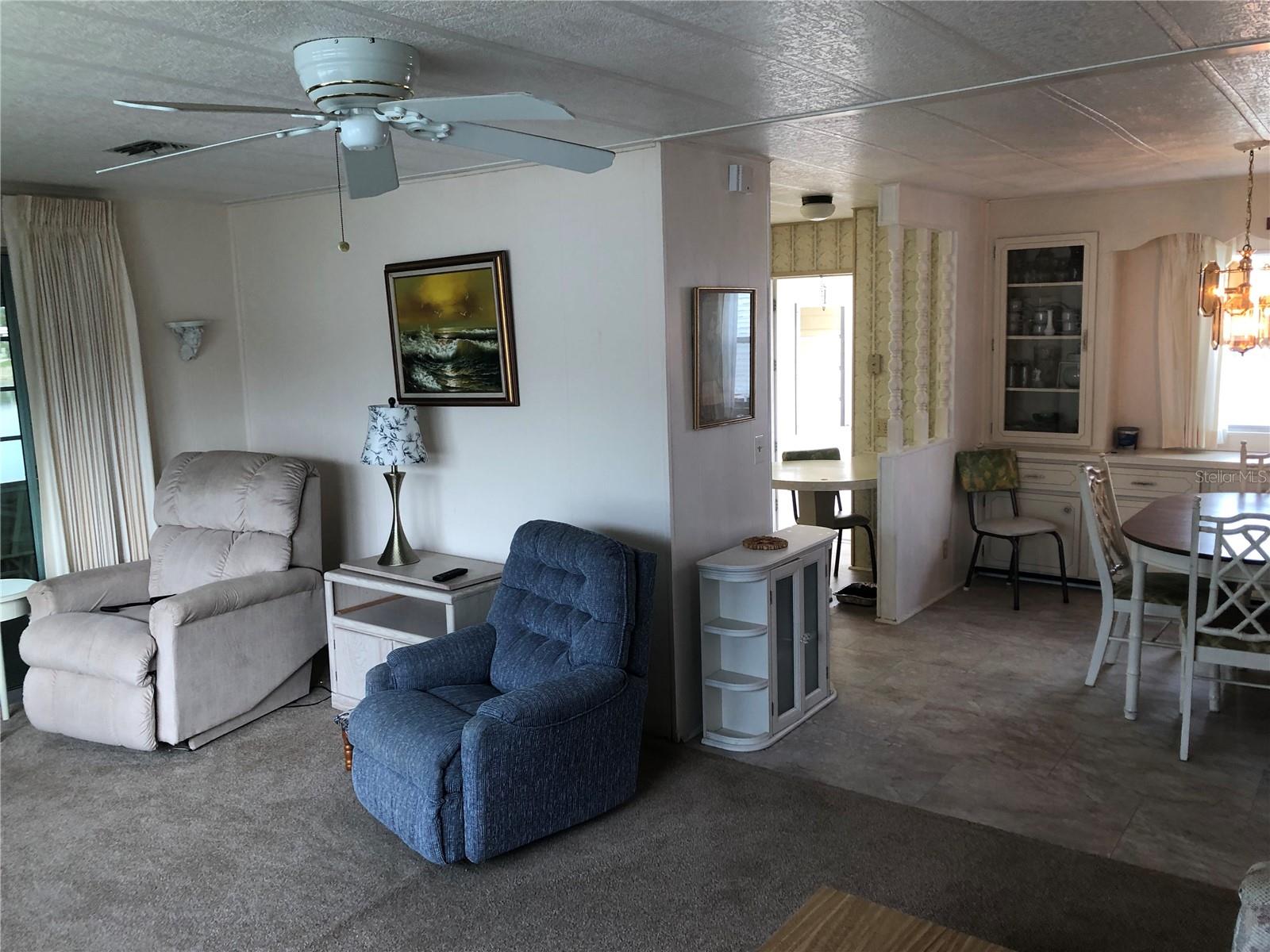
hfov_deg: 63.4
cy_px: 476
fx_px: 1027
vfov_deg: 49.7
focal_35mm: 28
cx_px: 635
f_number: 1.8
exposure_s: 1/30
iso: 25
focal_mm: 3.99
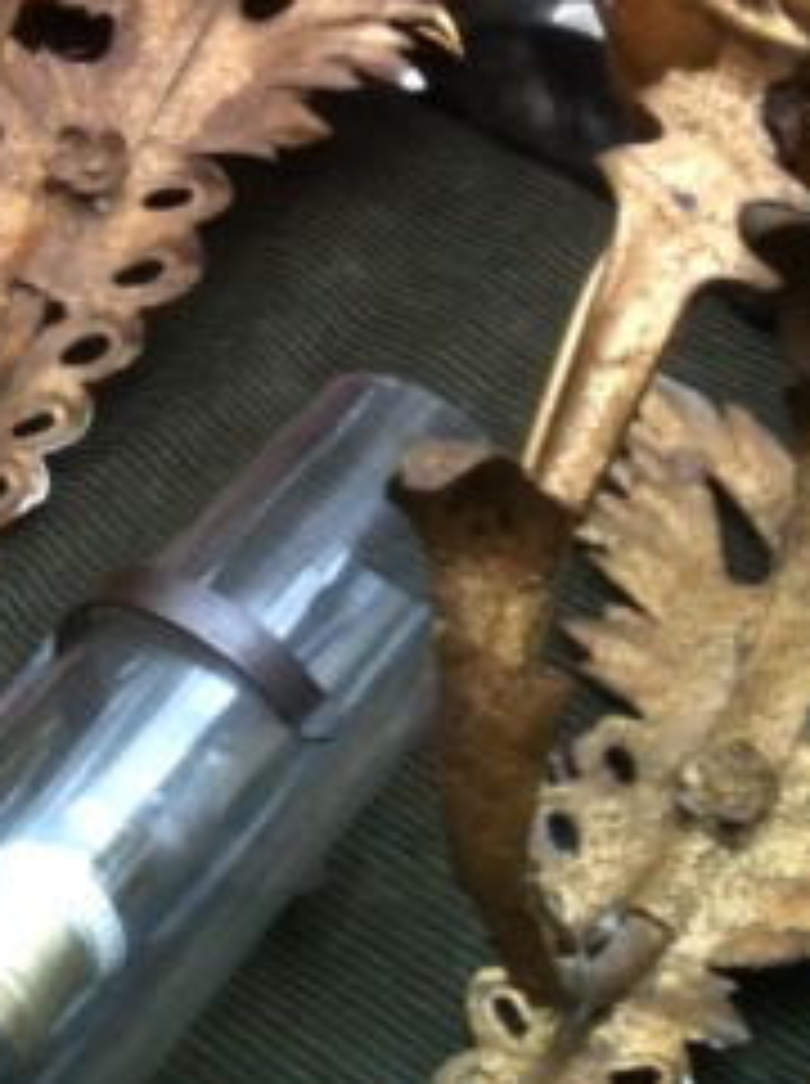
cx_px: 140
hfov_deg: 14.1
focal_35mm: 104
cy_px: -124
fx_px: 3253
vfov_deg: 18.2
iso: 64
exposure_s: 1/40
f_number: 2.8
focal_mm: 3.85
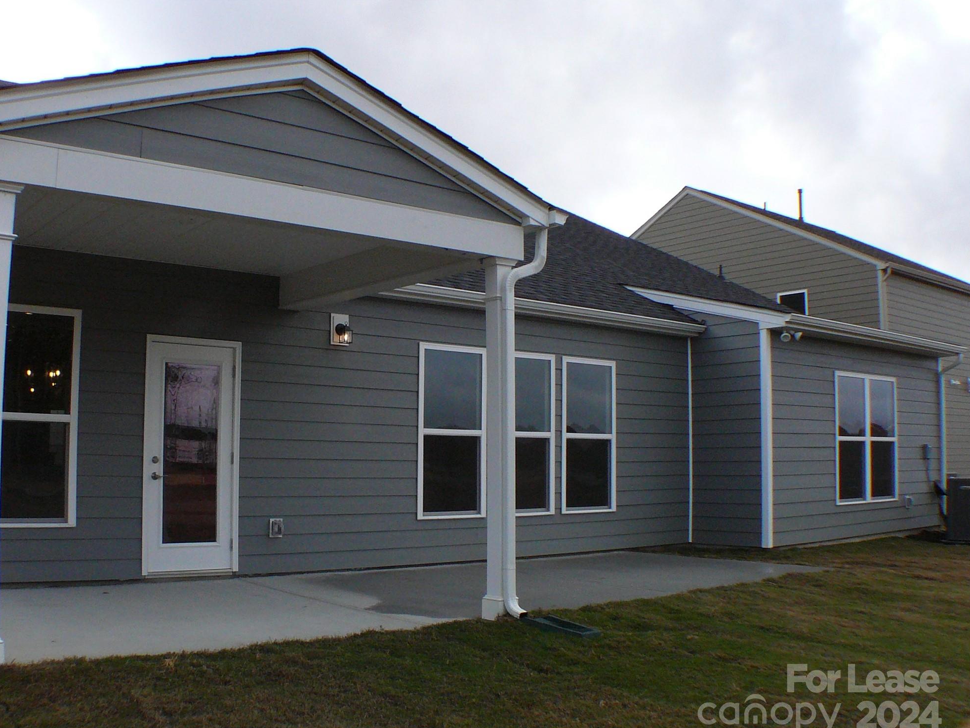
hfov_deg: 38.9
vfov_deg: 29.7
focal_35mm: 49
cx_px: 471
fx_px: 1373
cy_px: 377
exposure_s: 1/800
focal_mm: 7
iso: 200
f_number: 5.6
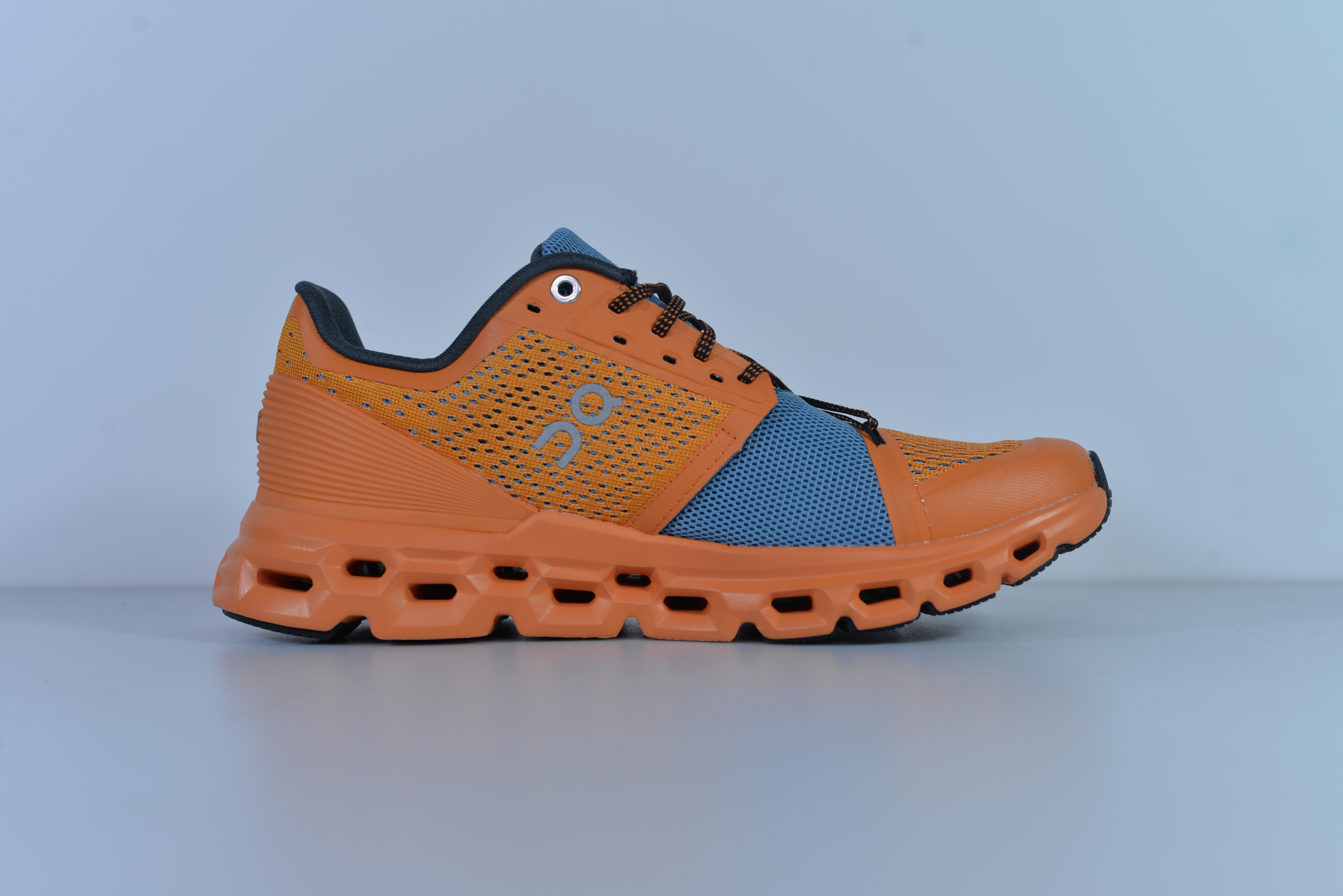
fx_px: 1866
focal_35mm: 50
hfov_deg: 39.6
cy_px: 448
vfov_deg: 27.0
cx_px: 672
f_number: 5.6
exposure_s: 1/320
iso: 100
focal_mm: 50
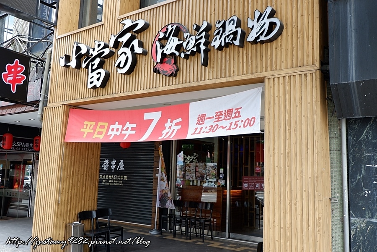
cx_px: 188
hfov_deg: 61.9
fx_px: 314
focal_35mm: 30
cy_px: 126
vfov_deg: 43.6
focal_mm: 20.1
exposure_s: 1/85
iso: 200
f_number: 3.8
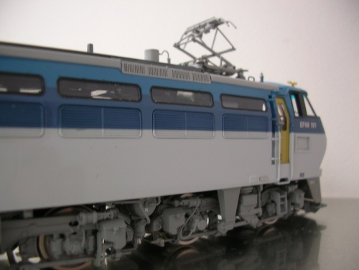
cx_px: 180
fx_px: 363
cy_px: 135
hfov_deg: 52.6
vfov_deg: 40.7
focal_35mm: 35
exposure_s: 1/27.3
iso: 50
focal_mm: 5.8
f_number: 2.8
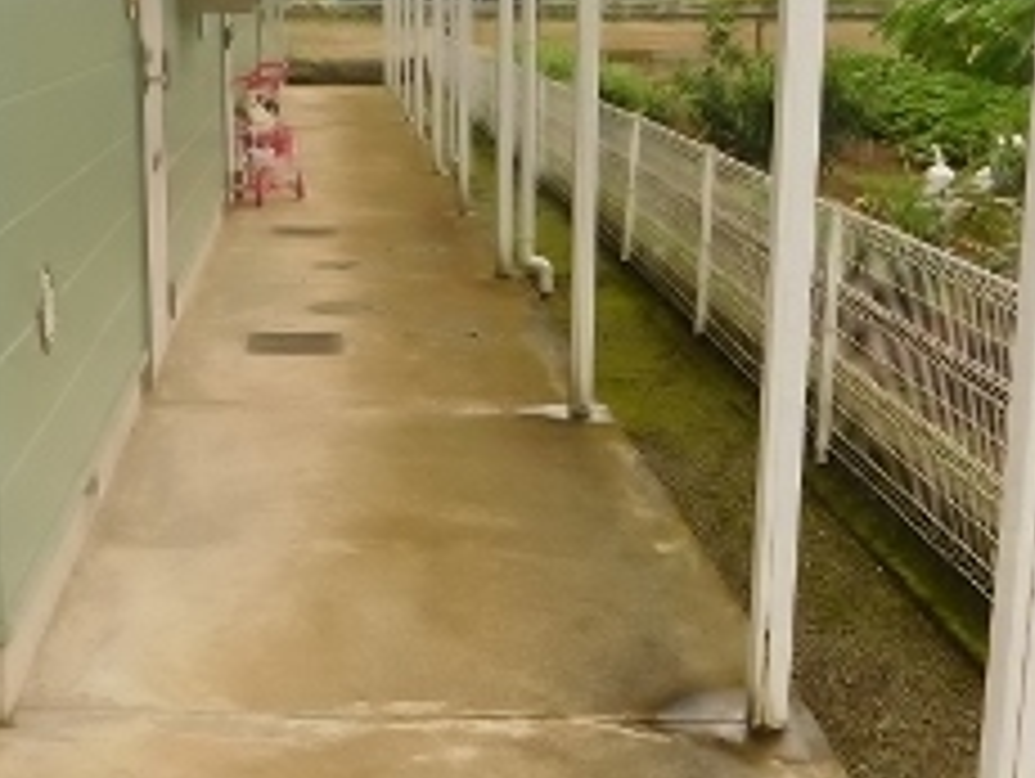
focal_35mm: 64
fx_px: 1916
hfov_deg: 30.1
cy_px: 463
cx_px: 396
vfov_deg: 22.9
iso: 125
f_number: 3
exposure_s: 1/500
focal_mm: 4
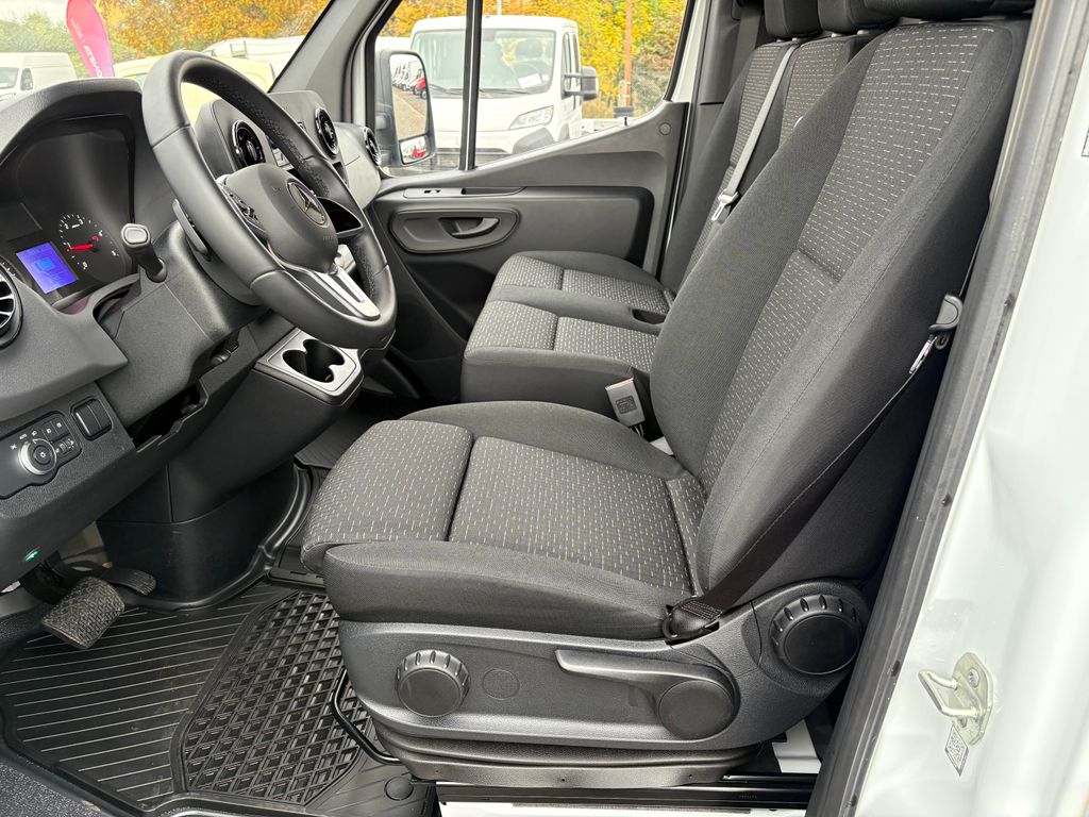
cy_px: 408
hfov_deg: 67.3
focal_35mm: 26
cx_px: 544
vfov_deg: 53.1
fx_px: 818
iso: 160
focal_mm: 5.96
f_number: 1.6
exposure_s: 1/60
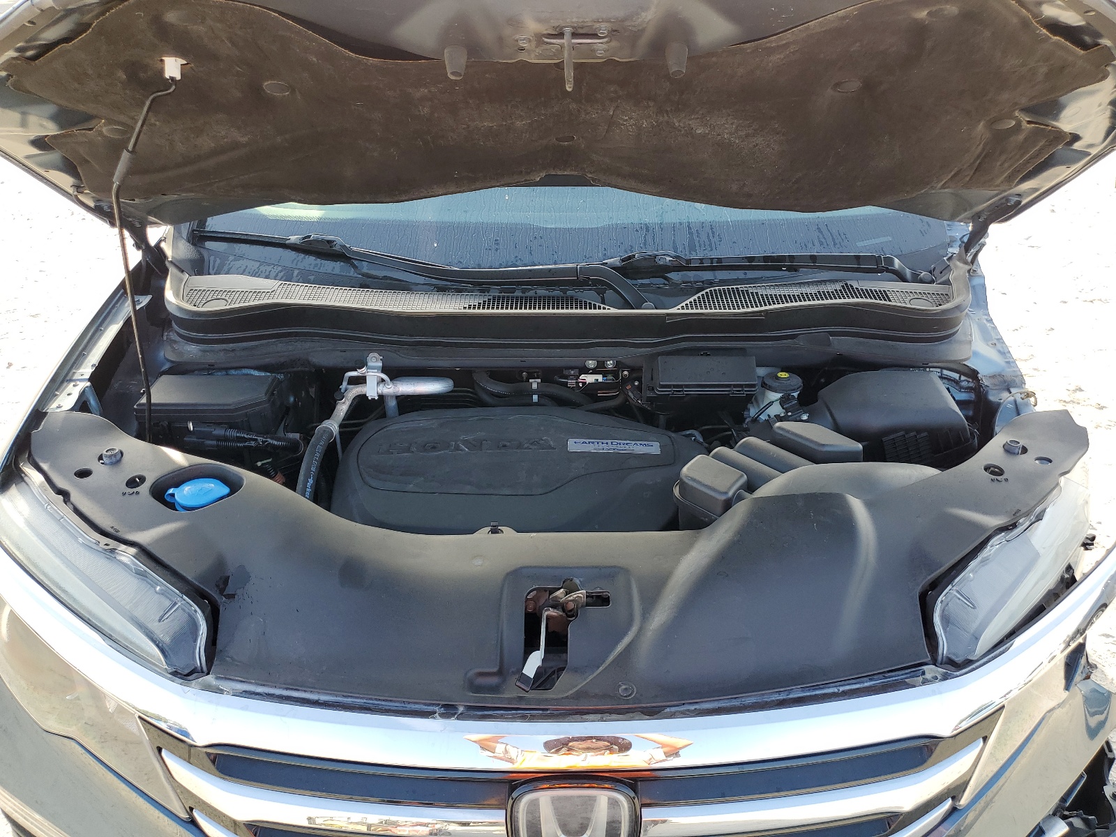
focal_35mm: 26
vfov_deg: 53.1
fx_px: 838
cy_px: 418
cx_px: 558
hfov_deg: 67.3
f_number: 1.5
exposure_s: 1/345
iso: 50
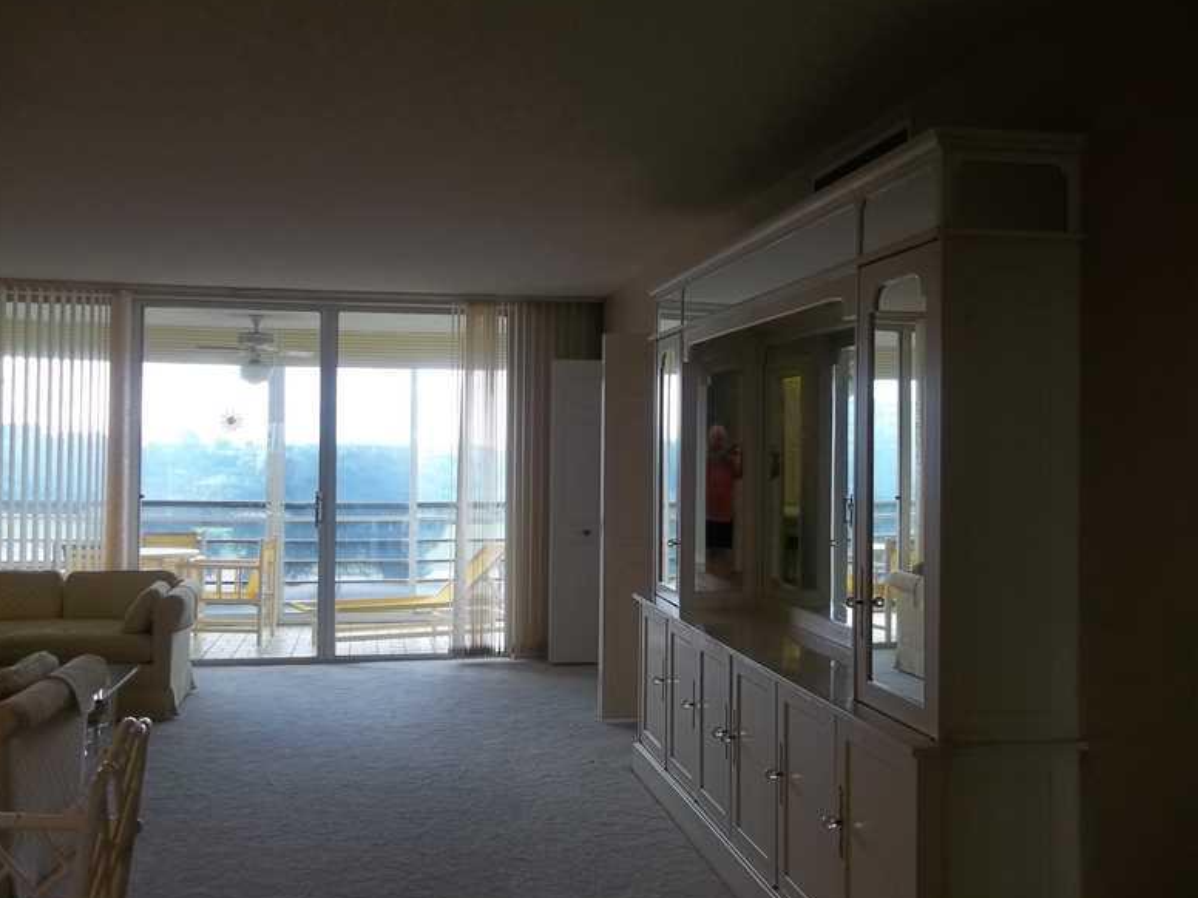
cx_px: 582
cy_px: 444
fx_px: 1142
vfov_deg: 42.9
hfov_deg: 55.3
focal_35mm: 33
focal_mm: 5.7
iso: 80
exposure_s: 1/60
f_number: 2.9
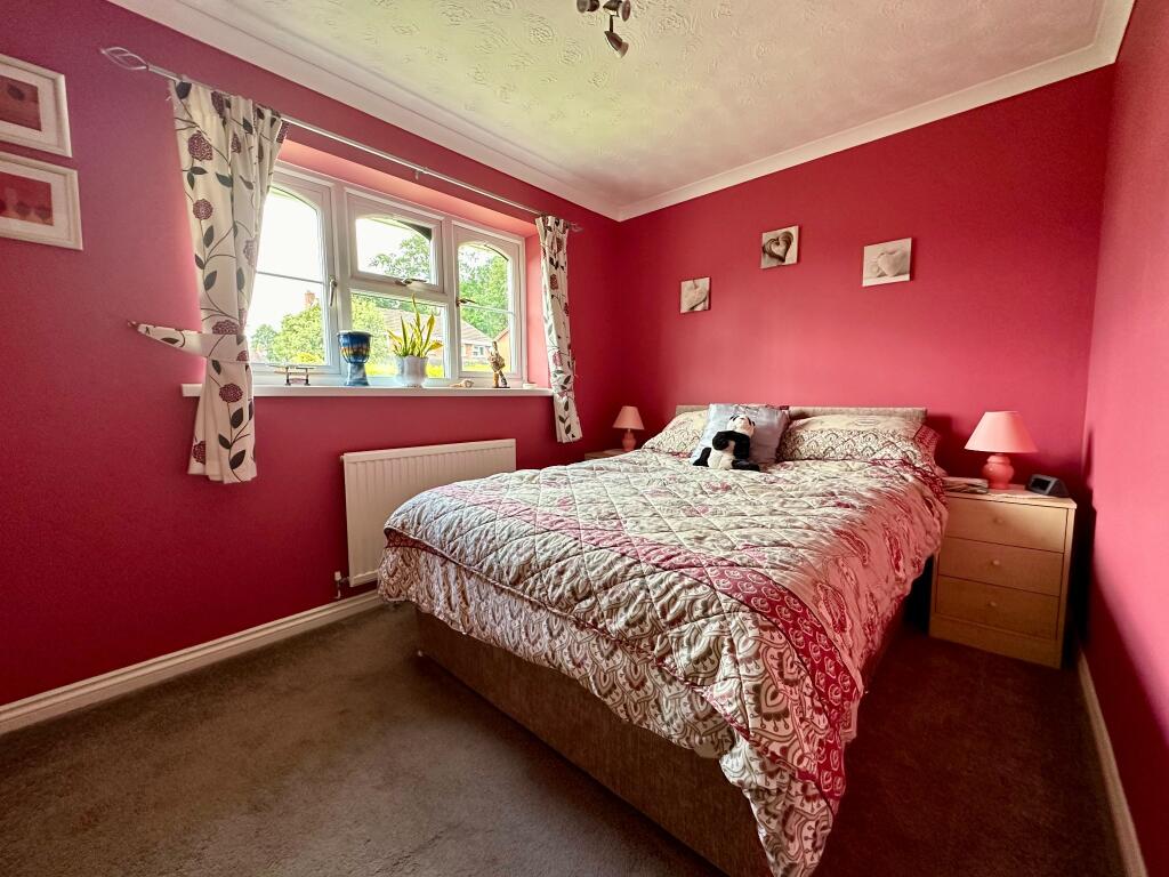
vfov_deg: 85.7
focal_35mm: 14
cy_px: 438
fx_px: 473
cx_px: 584
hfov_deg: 102.1
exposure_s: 1/96
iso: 320
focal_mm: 2.22
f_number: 2.2
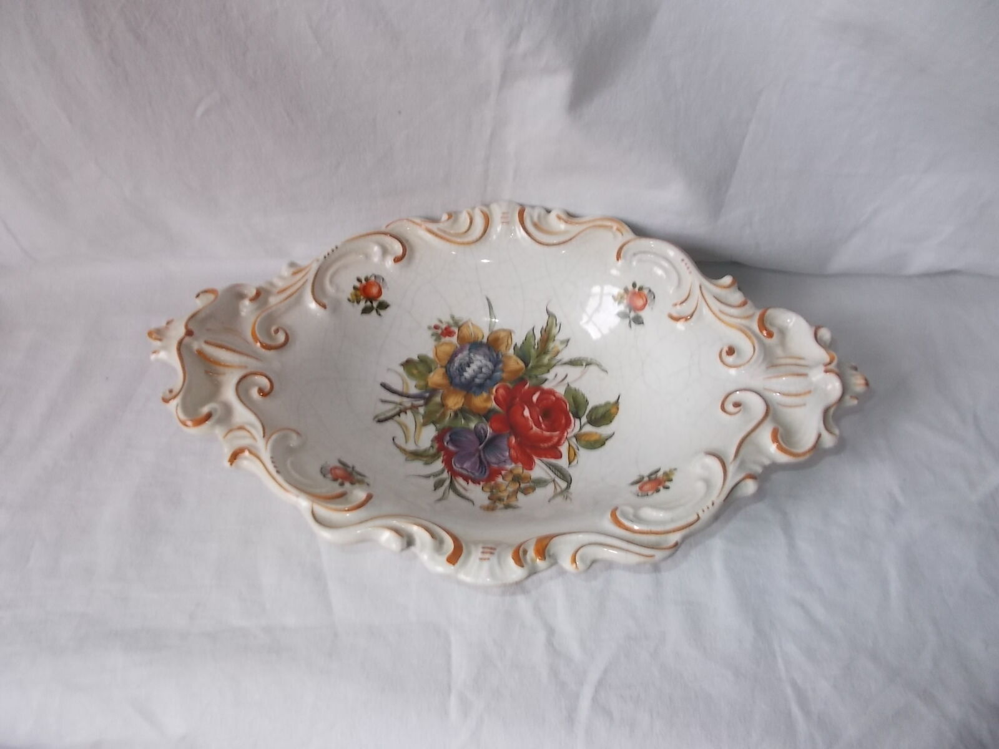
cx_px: 500
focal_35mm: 26
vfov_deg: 53.1
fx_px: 750
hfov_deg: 67.3
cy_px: 374
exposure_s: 1/25
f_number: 3.2
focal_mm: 4.6
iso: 200
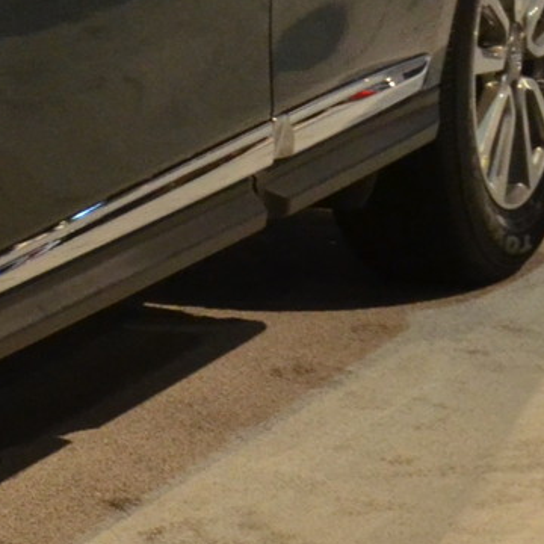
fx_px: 4089
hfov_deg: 7.3
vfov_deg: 7.6
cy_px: 38
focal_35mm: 230
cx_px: -626
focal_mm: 26
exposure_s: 1/200
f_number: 4
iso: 1600
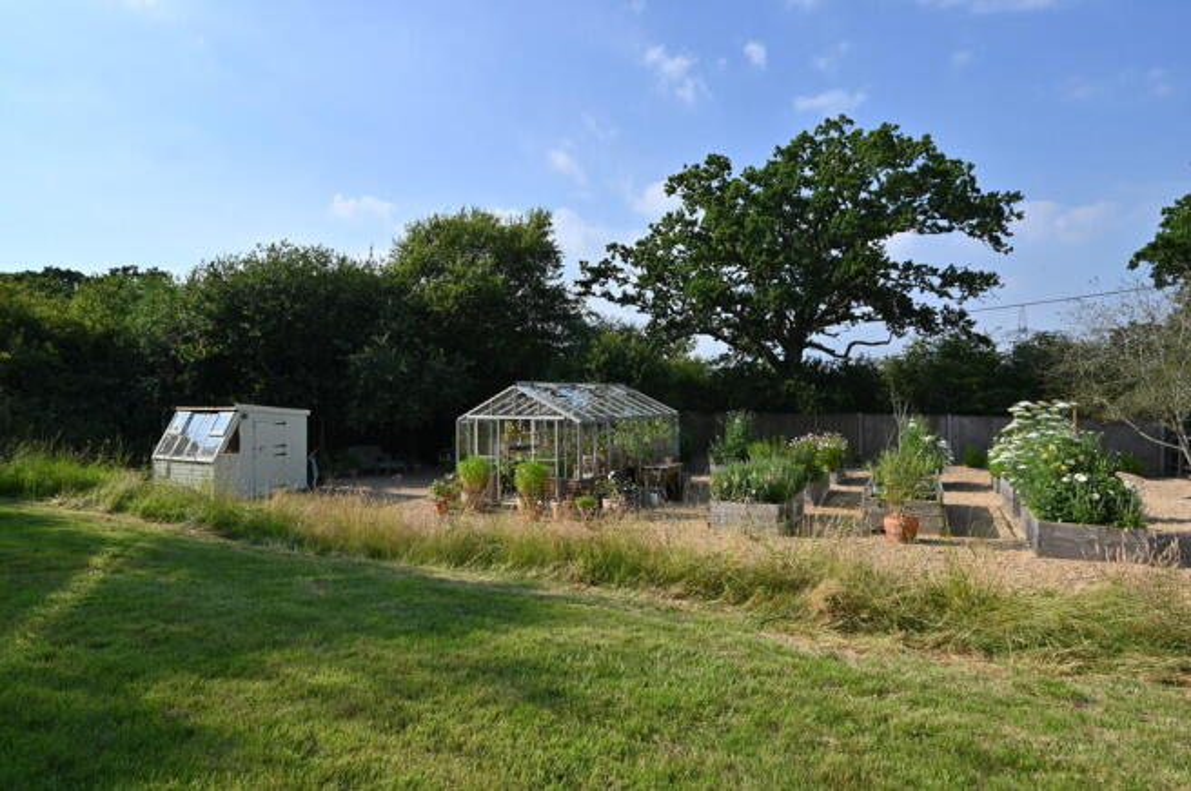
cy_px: 396
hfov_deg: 85.5
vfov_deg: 63.1
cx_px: 596
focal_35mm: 20
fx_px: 644
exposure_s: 1/2000
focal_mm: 19.5
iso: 400
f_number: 8
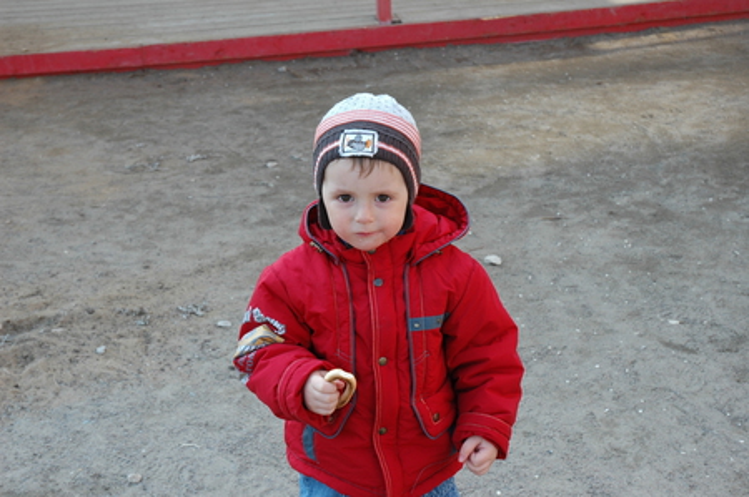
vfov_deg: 23.7
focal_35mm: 57
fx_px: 1185
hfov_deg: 35.1
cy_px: 248
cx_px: 374
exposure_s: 1/200
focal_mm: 38
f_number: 7.1
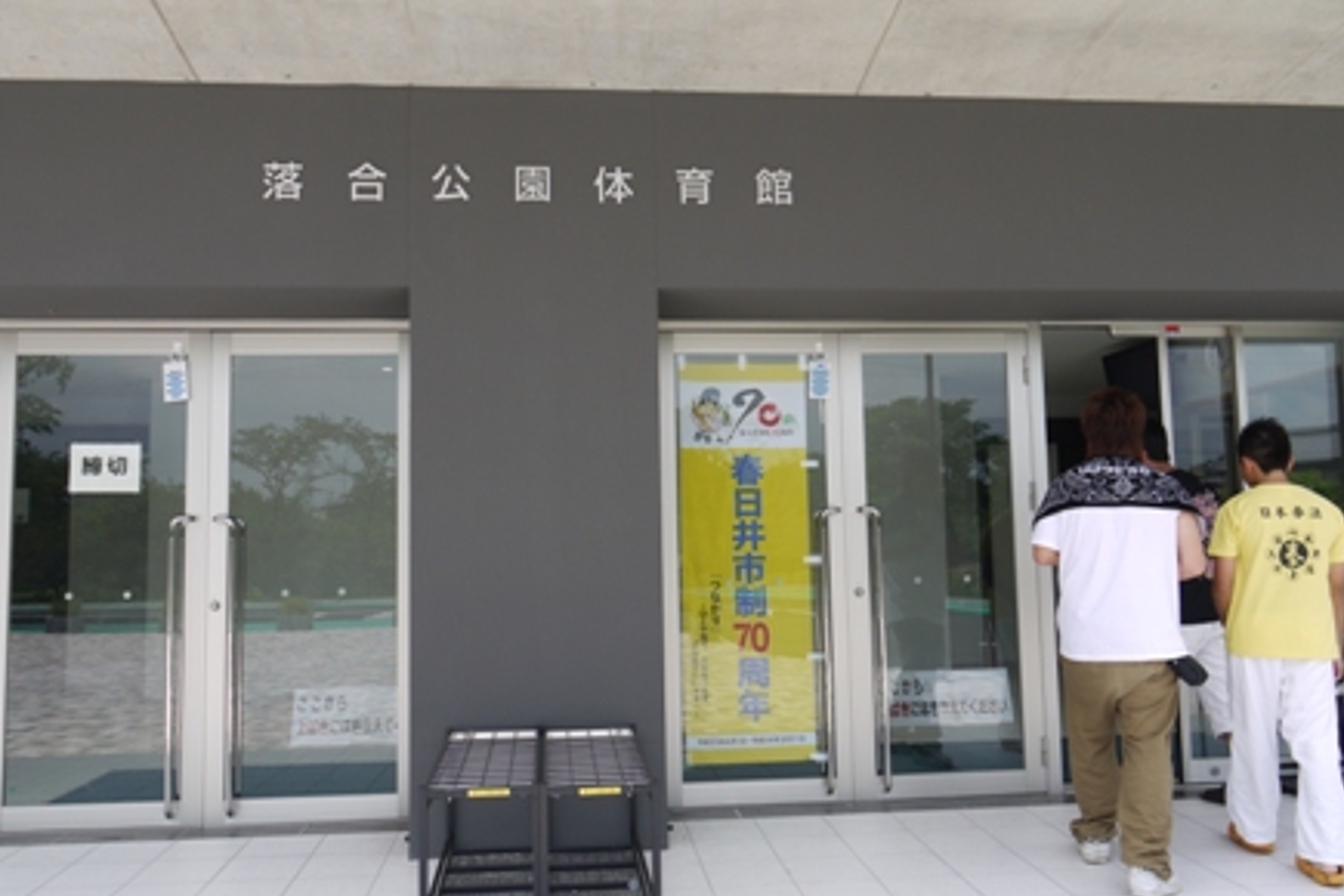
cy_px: 442
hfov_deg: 61.9
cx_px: 664
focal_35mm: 30
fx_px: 1120
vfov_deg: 43.6
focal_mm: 14
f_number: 6.3
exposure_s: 1/250
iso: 100
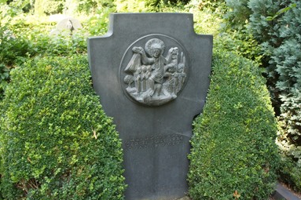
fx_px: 301
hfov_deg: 53.1
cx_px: 138
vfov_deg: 36.8
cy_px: 96
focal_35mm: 36
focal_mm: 20
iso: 800
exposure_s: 1/250
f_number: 5.6
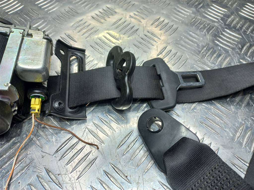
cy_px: 95
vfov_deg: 54.9
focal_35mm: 25
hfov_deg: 69.4
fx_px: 183
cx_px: 127
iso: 32
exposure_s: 1/50
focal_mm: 4.6
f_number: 1.8
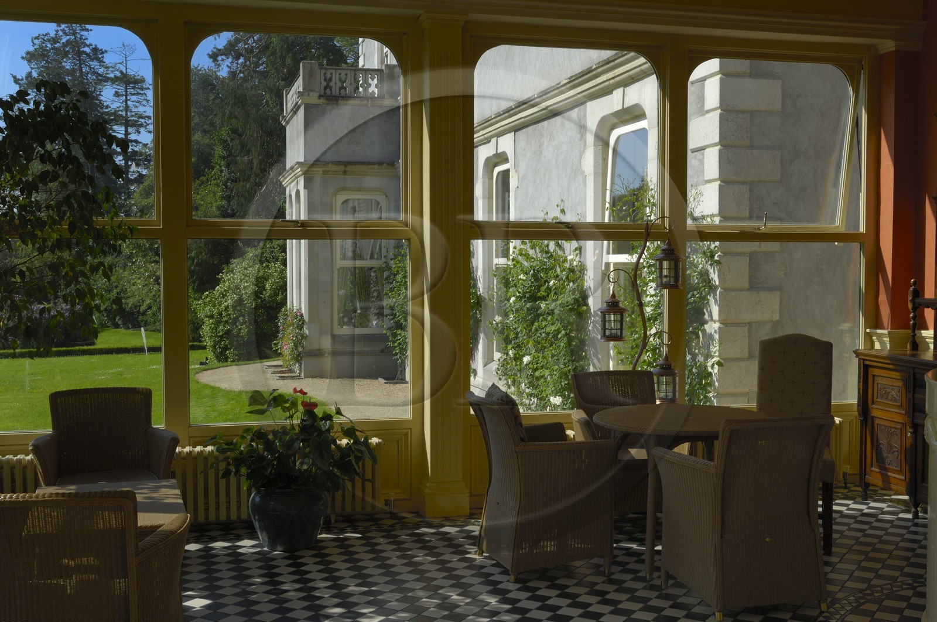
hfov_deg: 49.6
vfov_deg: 34.1
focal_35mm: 39
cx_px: 468
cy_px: 311
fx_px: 1014
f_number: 11
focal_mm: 26
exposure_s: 1/80
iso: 100
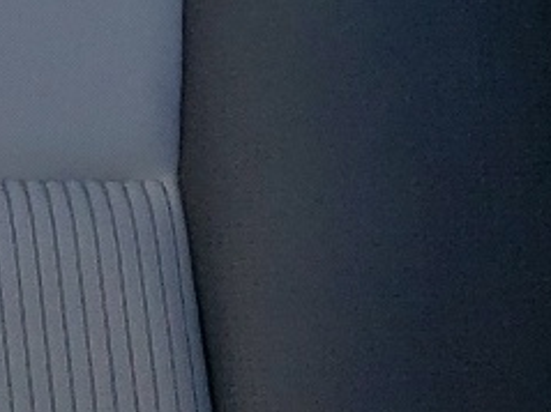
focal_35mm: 174
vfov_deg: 8.3
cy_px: -244
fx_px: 2768
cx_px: -1229
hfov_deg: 8.8
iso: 50
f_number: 1.5
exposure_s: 1/149
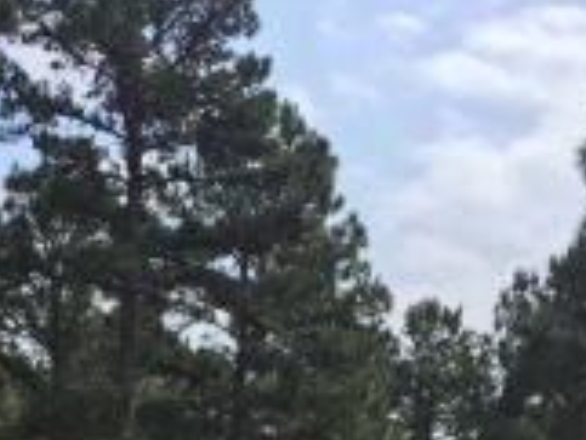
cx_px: 288
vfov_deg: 19.3
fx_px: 1220
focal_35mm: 72
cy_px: 527
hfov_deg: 27.0
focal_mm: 4.15
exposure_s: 1/1672
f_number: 2.2
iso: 25
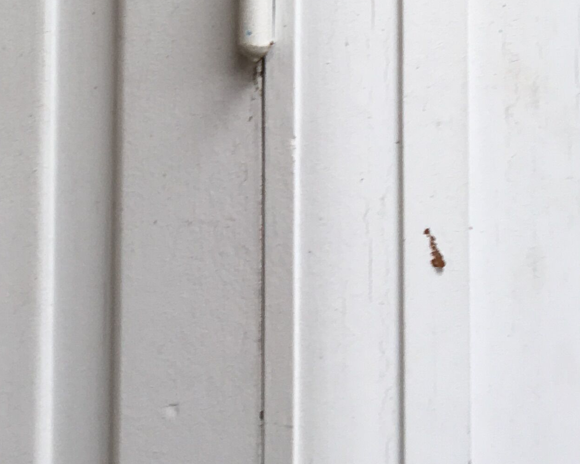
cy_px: -114
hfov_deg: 20.3
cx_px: -13
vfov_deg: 16.1
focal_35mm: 91
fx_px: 1562
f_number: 2.2
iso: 32
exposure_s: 1/50
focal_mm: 4.15
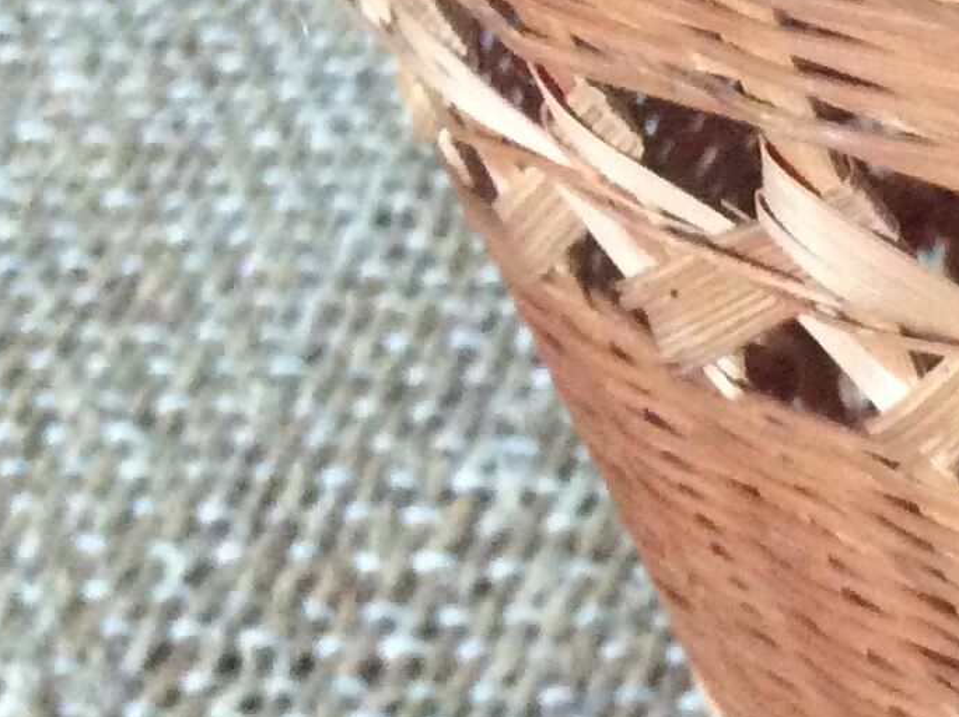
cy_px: 378
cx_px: 1623
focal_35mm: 121
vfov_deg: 12.2
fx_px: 3348
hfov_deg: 14.6
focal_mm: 3.3
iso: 320
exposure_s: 1/17
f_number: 2.4
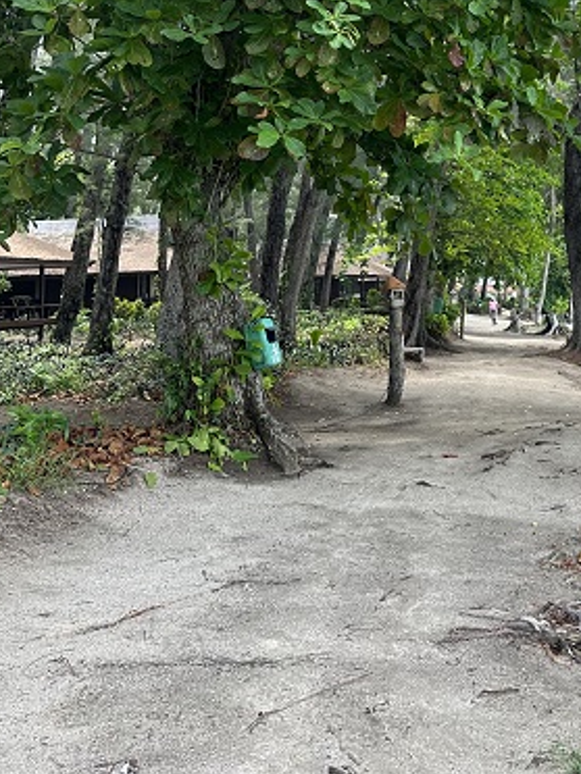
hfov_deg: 32.3
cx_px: 494
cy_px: 171
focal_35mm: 43
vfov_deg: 42.2
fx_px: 962
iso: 80
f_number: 1.78
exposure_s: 1/496
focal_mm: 6.86
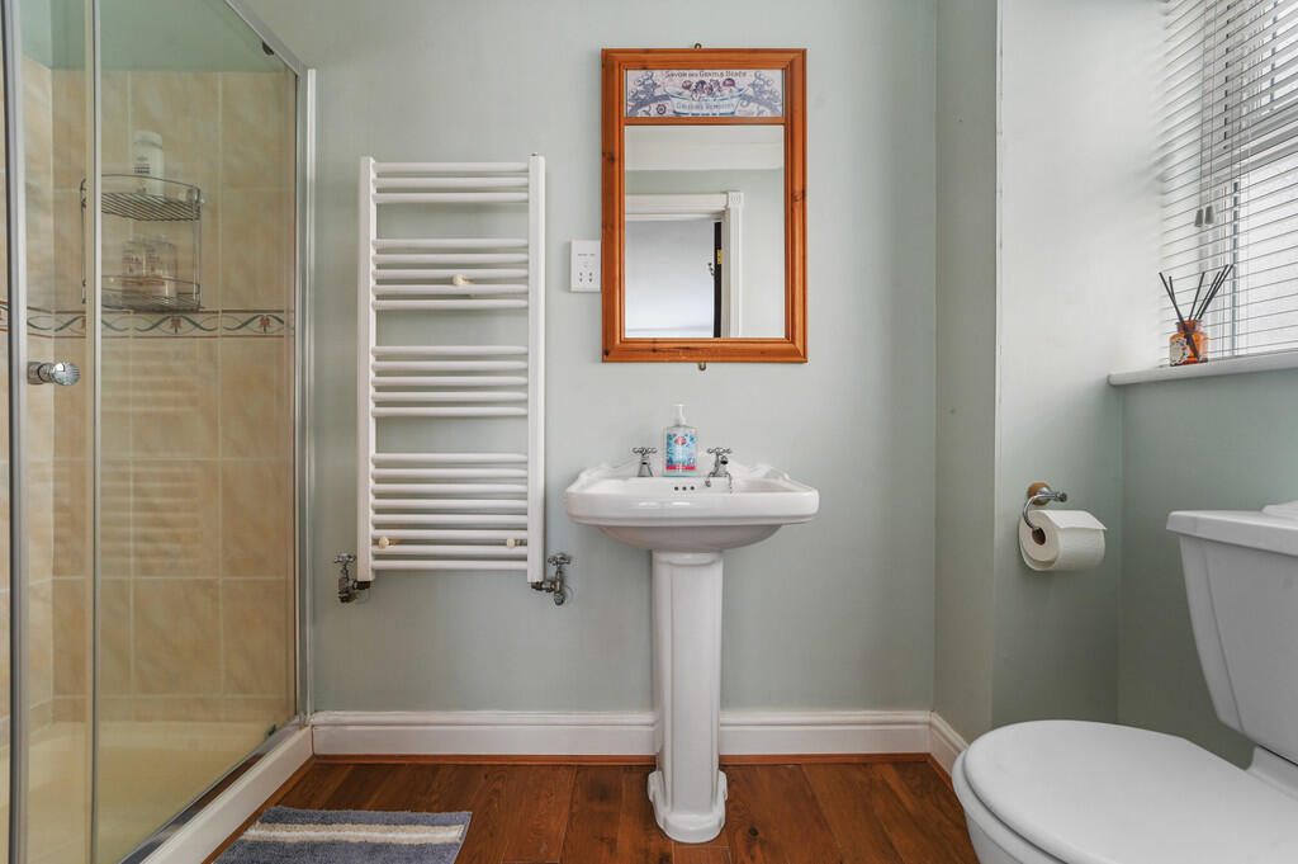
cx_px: 649
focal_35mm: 14
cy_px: 432
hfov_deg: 104.3
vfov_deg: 81.1
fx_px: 504
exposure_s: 1
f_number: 8
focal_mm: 14
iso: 400
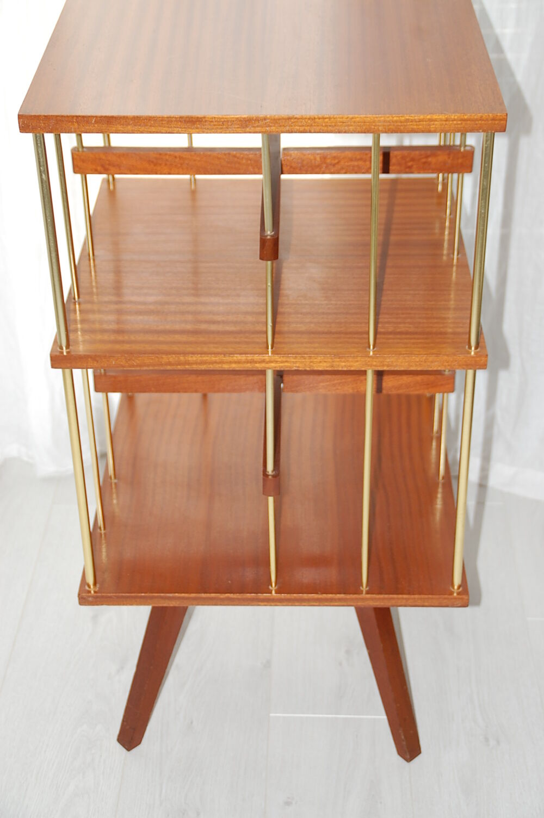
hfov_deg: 21.5
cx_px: 272
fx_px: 1431
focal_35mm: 63
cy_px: 409
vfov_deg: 31.9
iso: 400
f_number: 4.5
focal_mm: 42
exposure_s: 1/60
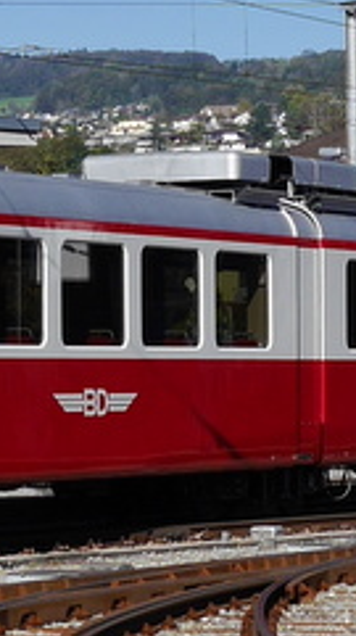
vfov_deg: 15.7
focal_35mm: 136
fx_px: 2290
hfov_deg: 8.9
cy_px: 141
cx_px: 90
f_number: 8
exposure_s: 1/500
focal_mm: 15
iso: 160
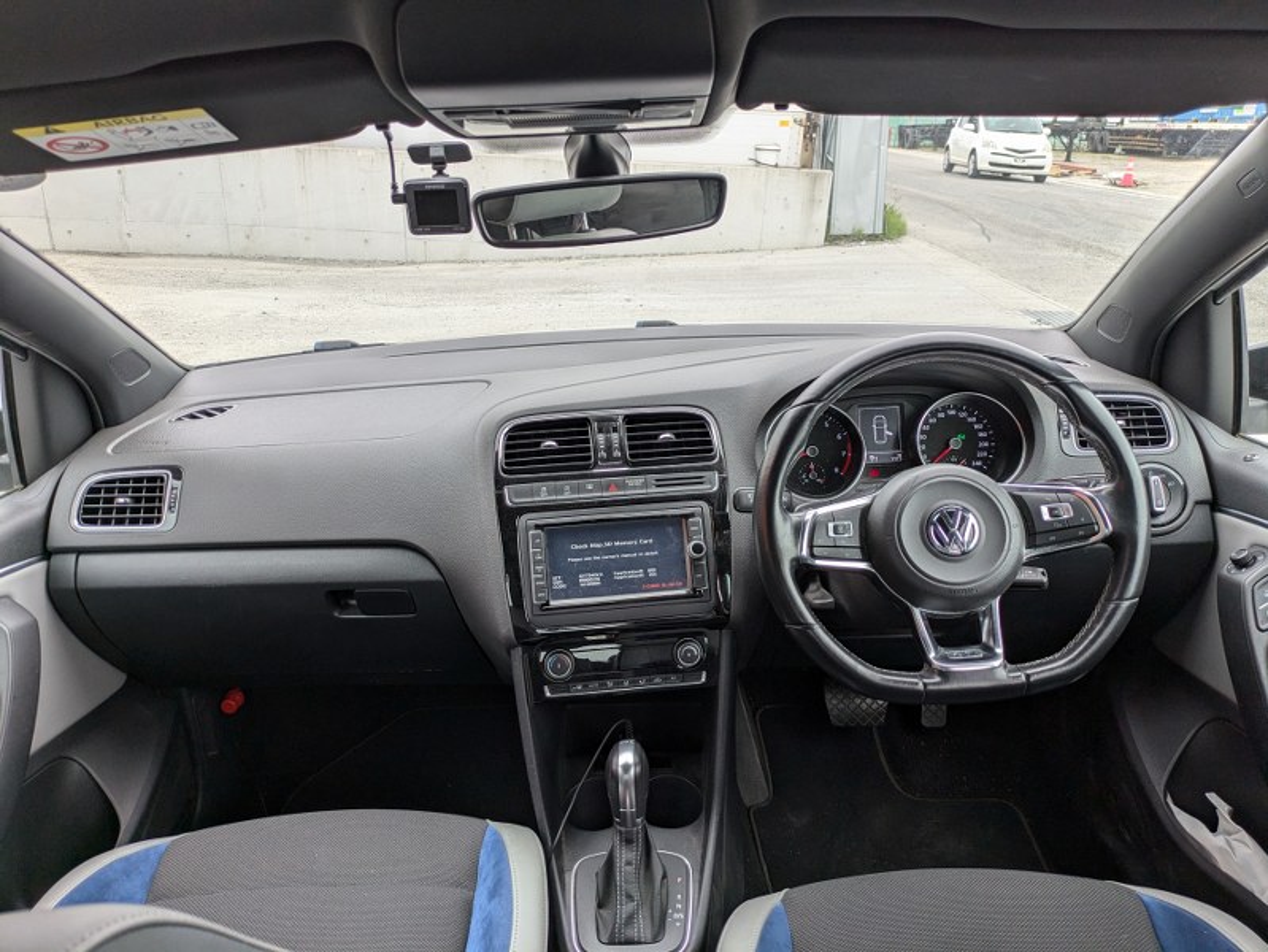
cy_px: 476
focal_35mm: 25
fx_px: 916
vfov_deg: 54.9
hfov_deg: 69.4
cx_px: 634
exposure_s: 1/291
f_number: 1.89
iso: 45
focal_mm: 5.43
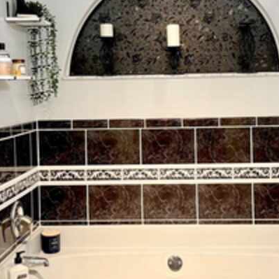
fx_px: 620
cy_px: 118
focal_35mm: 68
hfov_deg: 25.4
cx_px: 144
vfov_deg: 25.3
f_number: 1.78
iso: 200
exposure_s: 1/120
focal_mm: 6.76
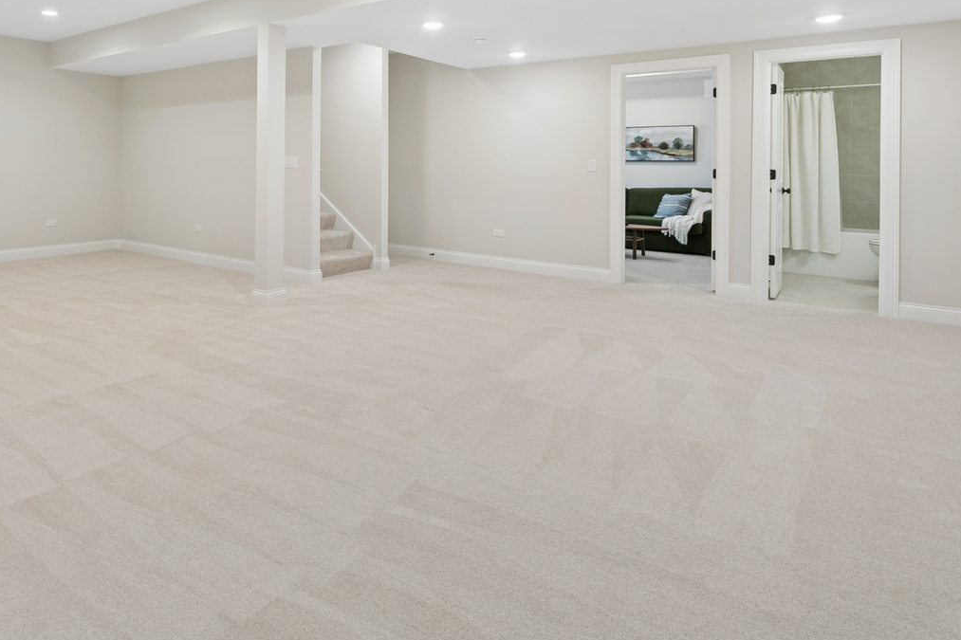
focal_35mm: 24
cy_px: 157
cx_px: 264
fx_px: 641
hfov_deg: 69.8
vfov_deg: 50.8
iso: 250
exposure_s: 1/15
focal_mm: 15
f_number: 8
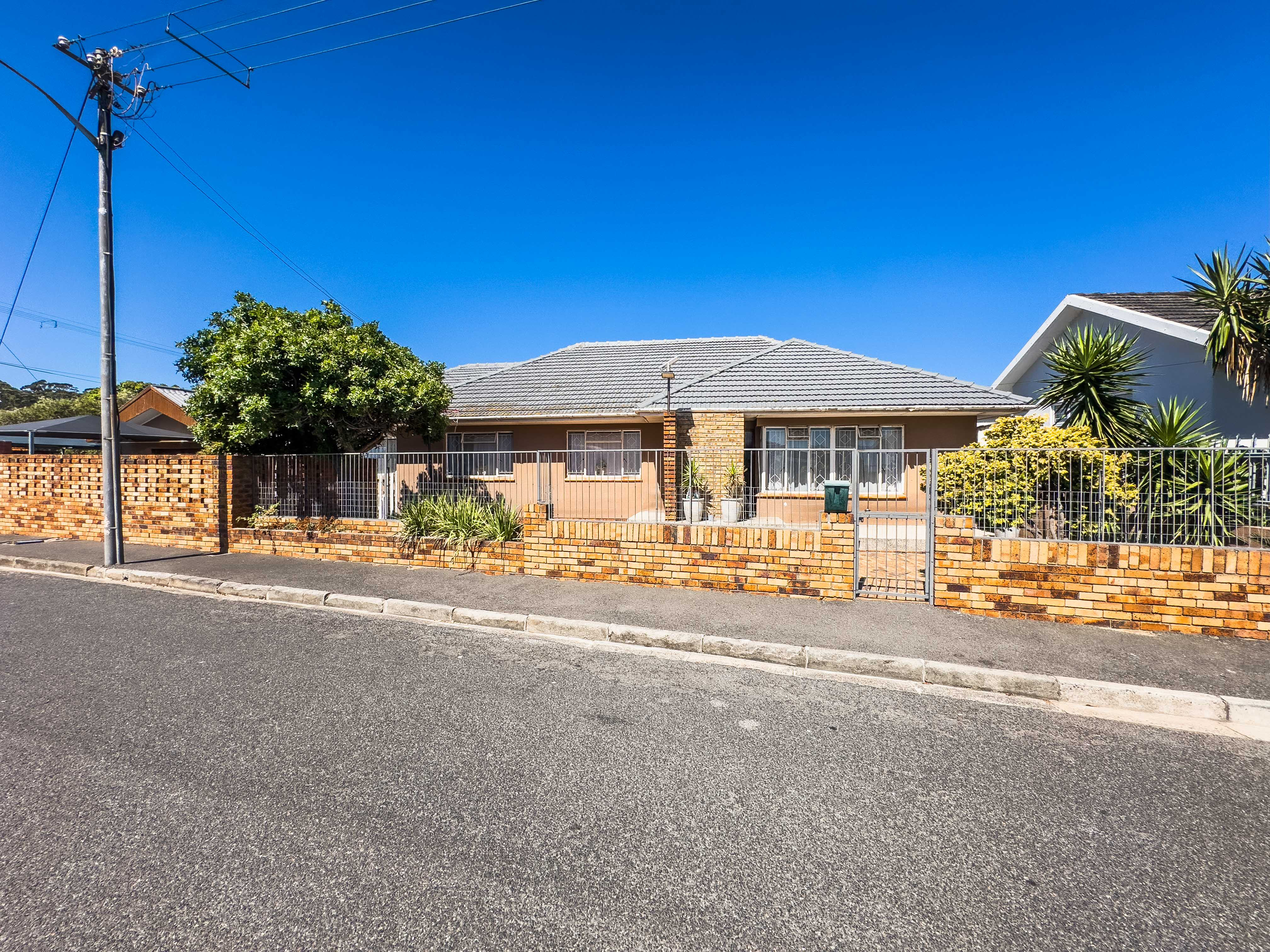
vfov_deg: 85.7
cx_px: 635
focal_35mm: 14
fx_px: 514
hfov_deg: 102.1
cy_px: 476
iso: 50
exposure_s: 1/1700
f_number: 2.2
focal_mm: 2.22
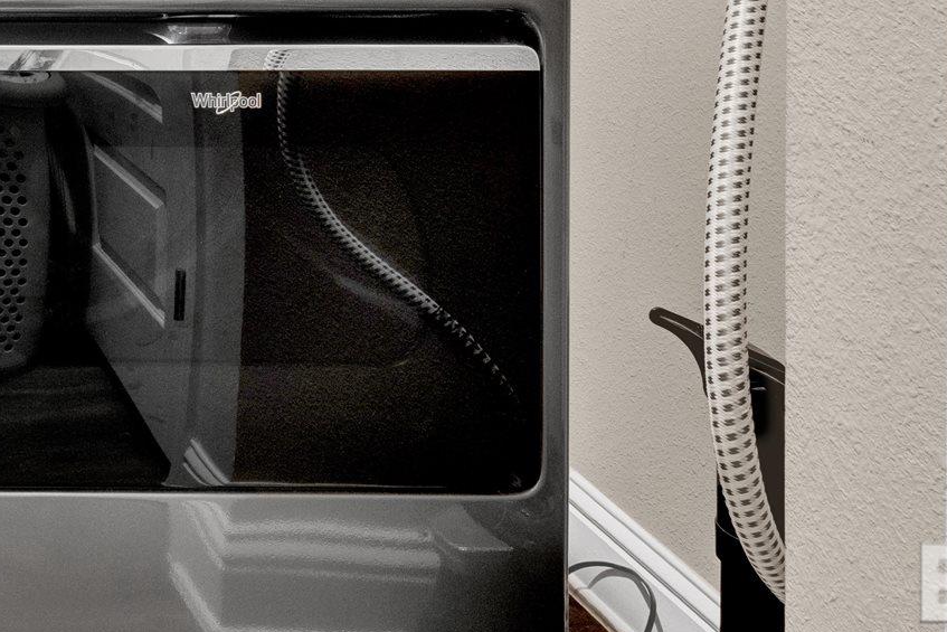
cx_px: -439
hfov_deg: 26.2
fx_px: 1526
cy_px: -367
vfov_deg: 19.7
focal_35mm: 58
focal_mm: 16
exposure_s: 1/1.25
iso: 400
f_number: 11
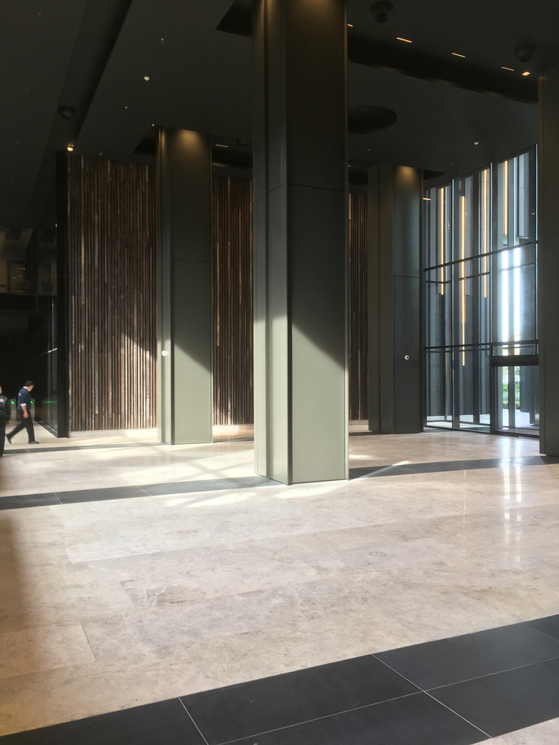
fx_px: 624
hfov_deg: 48.2
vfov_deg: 61.7
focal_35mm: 29
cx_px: 280
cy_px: 372
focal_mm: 4.15
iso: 25
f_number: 2.2
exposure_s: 1/50
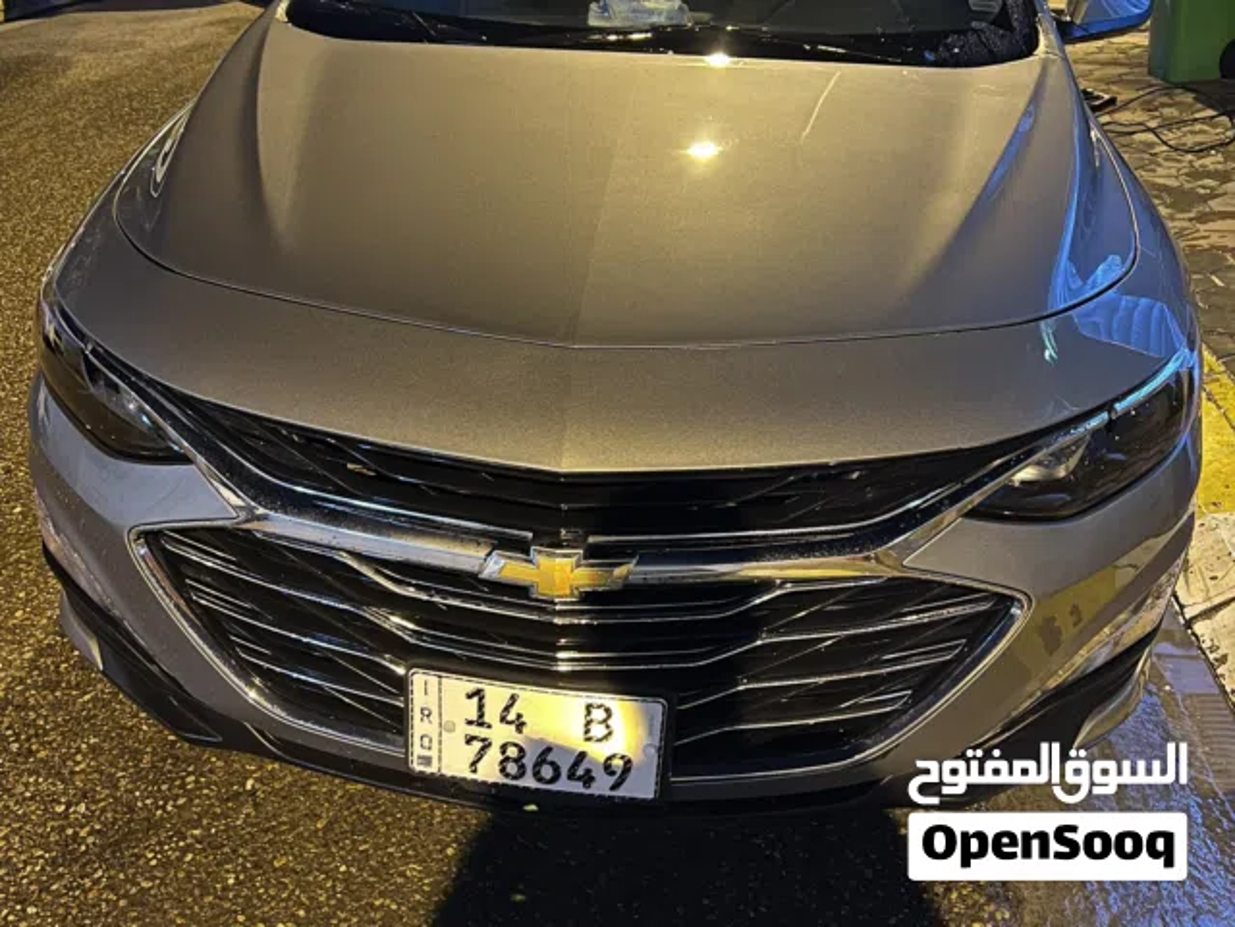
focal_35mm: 26
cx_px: 618
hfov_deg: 67.3
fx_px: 928
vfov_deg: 53.1
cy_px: 464
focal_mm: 5.7
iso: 1250
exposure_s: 1/20
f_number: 1.5
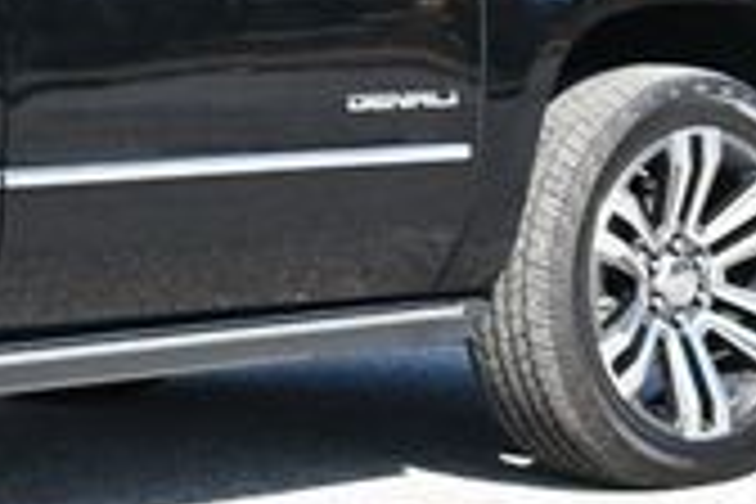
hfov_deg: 8.7
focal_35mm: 229
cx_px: -436
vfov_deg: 6.0
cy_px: -148
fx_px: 4809
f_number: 8
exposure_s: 1/250
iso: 200
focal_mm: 30
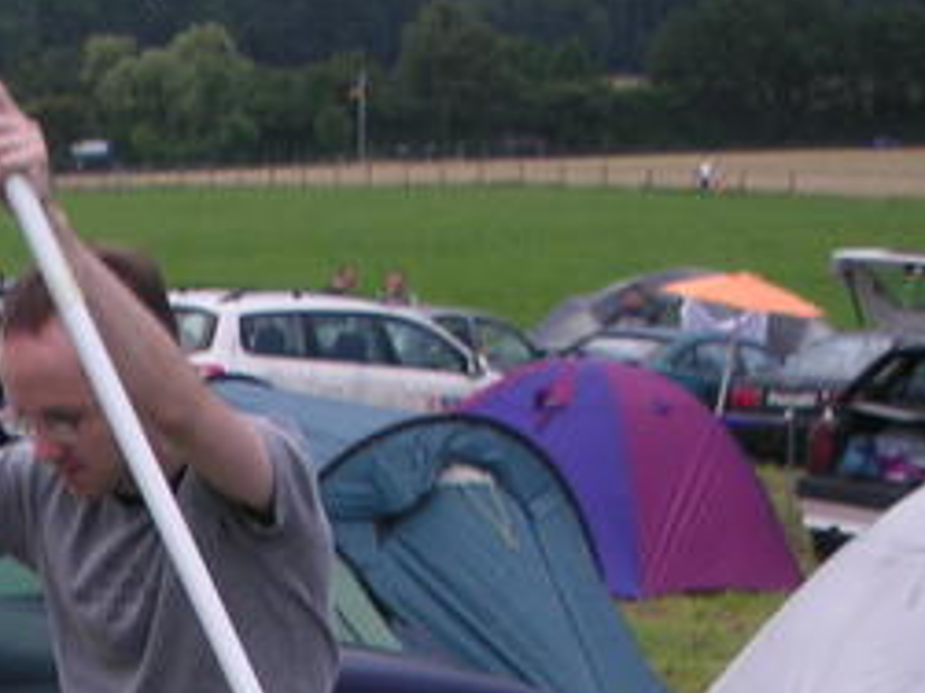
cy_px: 981
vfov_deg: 11.8
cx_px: -158
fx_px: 3232
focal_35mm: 121
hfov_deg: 15.7
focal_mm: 6
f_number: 2.8
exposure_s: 1/60
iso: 50
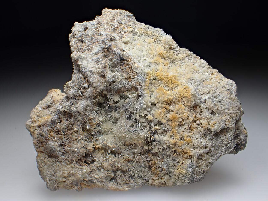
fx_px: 294
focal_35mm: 38
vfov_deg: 37.7
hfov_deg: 49.0
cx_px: 134
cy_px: 100
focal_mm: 6.83
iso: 100
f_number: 3.5
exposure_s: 1/250
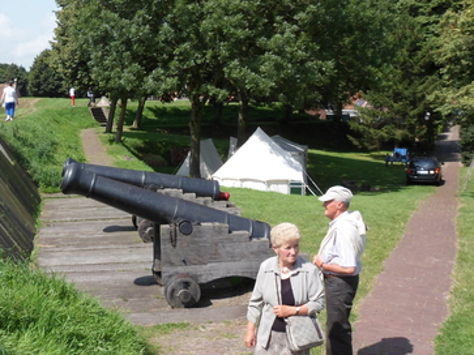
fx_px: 589
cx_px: 150
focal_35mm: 43
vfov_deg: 33.5
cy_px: 197
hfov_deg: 43.1
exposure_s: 1/750
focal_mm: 4.9
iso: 80
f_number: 3.3
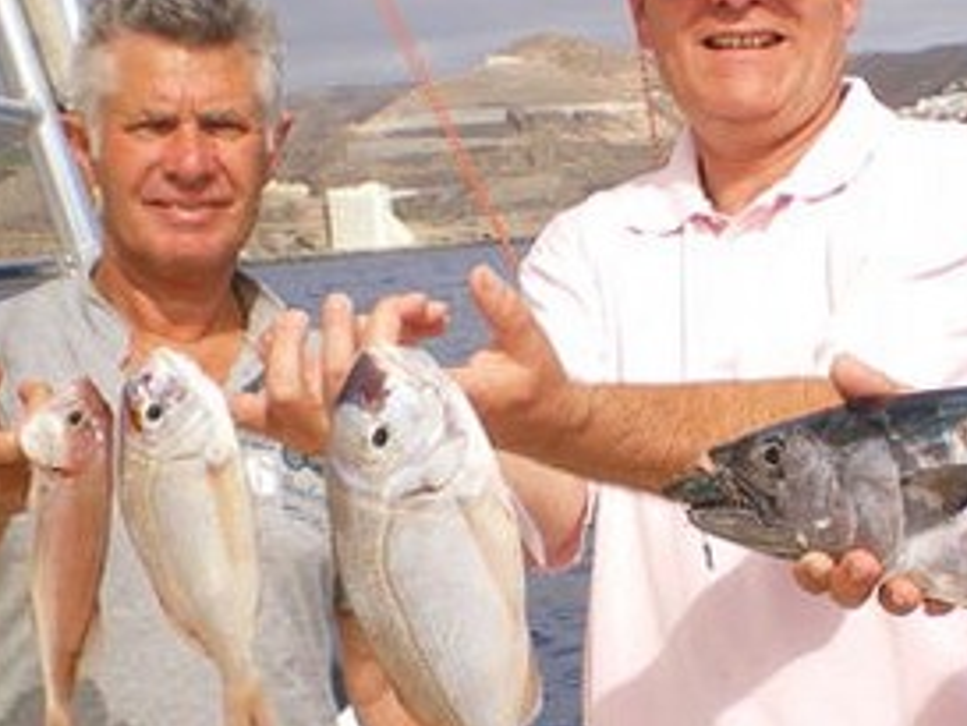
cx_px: 811
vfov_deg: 17.8
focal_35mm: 83
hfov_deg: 23.1
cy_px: 379
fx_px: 2320
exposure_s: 1/500
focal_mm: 6.3
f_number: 4.6
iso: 50
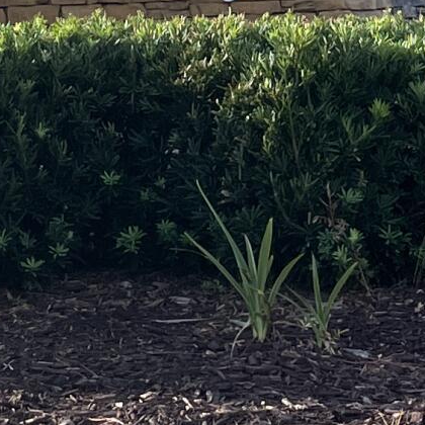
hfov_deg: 10.6
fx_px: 2278
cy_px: -199
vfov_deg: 10.3
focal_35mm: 164
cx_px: 278
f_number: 1.6
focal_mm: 4.2
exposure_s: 1/1553
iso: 32
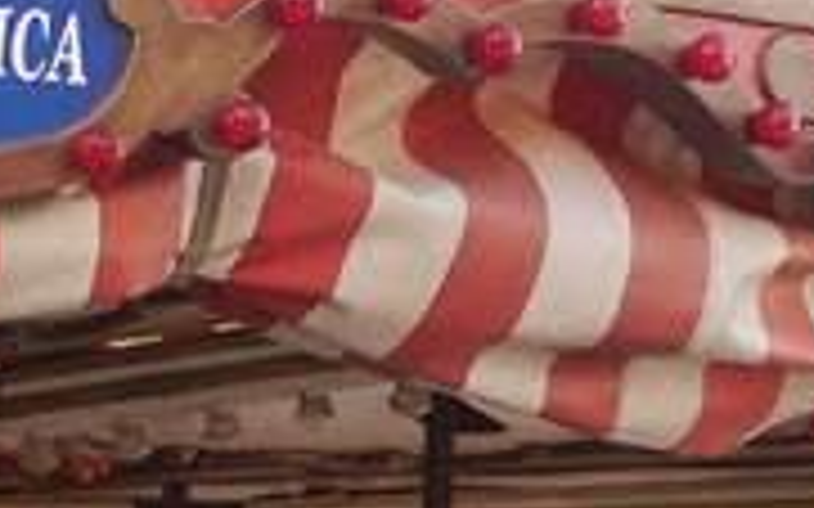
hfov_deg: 7.4
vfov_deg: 4.7
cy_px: 1385
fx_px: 5966
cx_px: -1066
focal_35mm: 269
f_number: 3.2
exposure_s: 1/400
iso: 160
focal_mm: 20
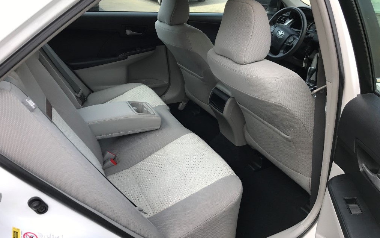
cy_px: 100
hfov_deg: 62.9
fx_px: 311
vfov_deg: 41.7
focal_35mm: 30
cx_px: 189
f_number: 1.8
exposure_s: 1/264
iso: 20
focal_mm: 3.99
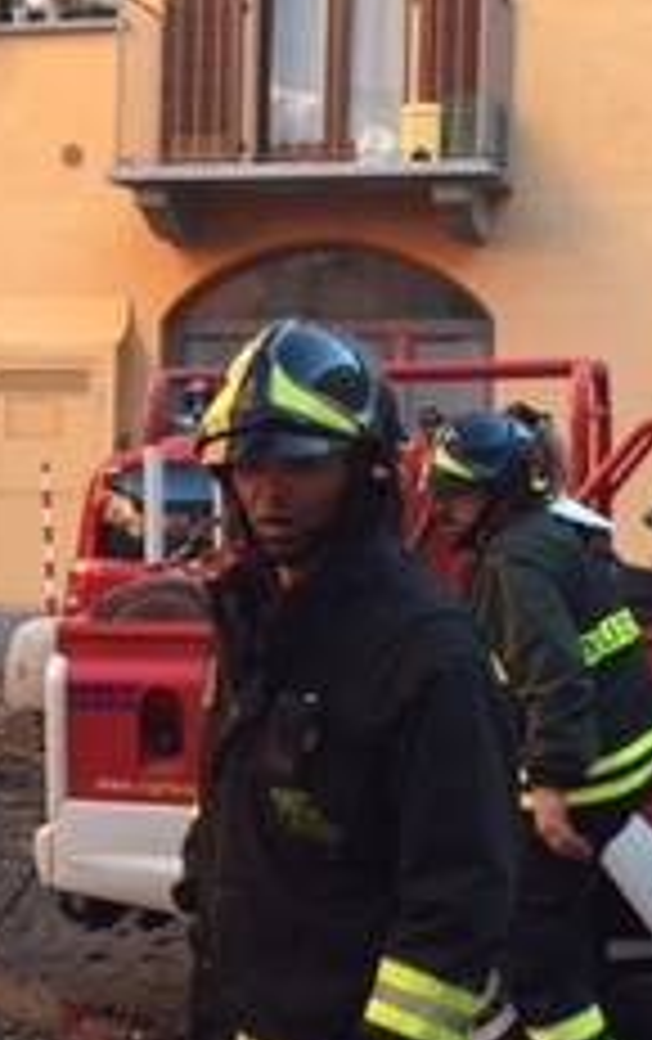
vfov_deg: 24.3
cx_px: -31
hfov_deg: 15.1
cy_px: 500
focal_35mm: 85
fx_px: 2409
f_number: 2.2
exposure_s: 1/100
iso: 32
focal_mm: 4.15
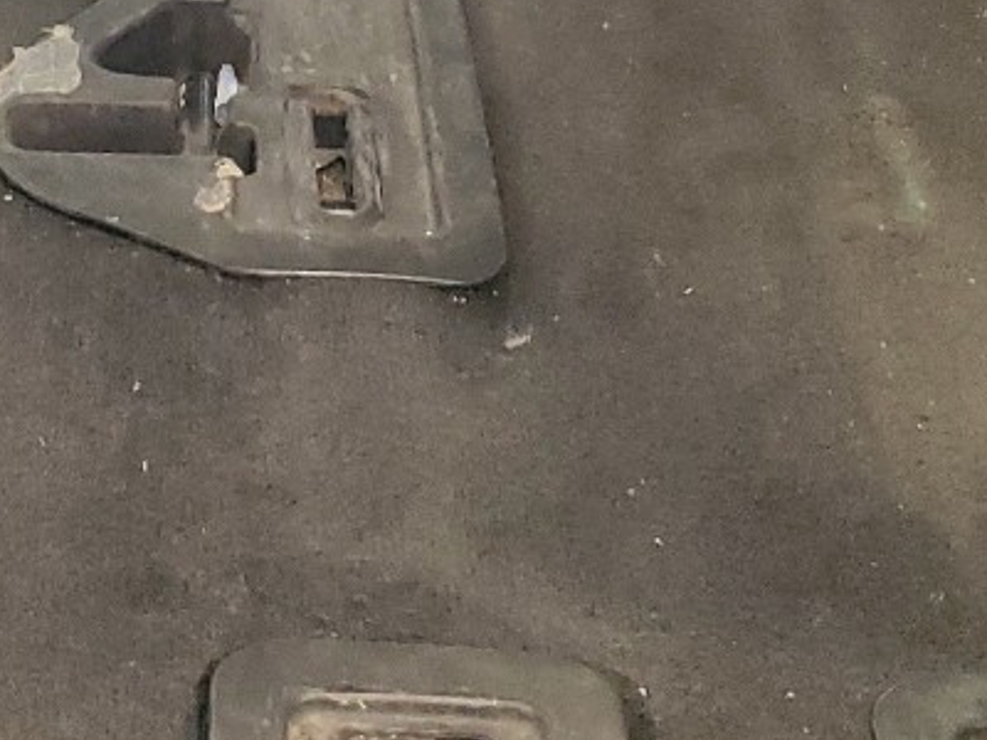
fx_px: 2965
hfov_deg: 18.5
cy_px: -212
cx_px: 67
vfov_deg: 13.7
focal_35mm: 104
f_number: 1.5
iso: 432
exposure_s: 1/15
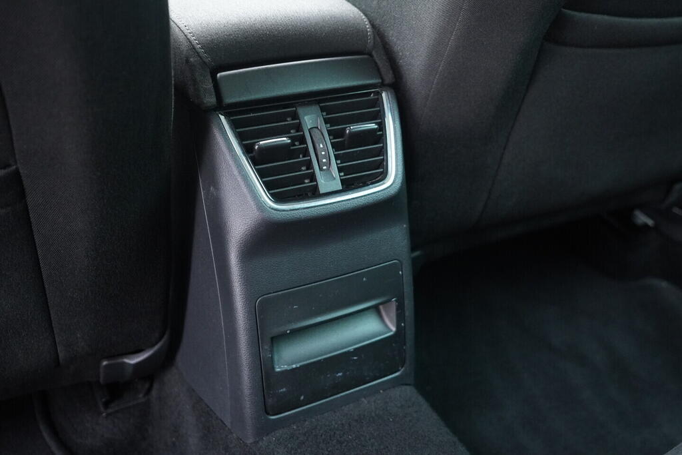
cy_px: 228
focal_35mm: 36
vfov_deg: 36.9
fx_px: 682
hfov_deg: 53.1
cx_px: 341
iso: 2500
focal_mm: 24
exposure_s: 1/40
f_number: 2.8
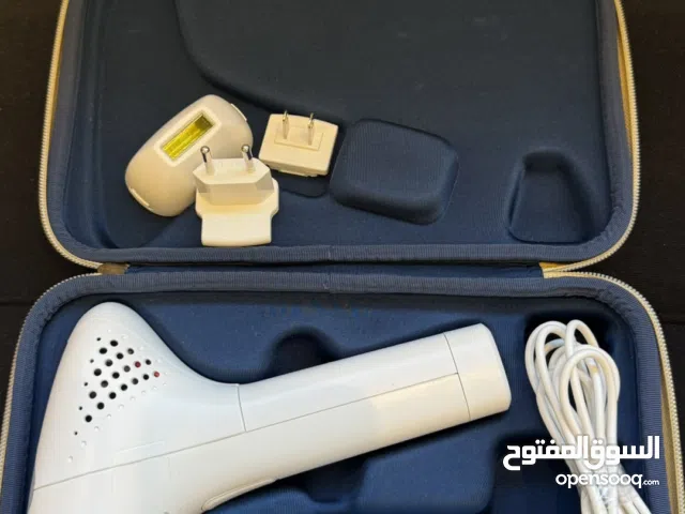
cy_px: 257
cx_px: 342
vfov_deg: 56.8
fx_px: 475
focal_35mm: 24
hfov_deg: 71.6
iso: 160
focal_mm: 6.76
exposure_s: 1/50
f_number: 1.78
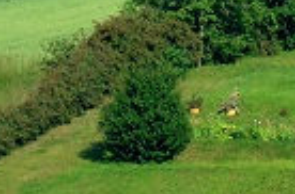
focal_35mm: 3254
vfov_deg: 0.4
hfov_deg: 0.6
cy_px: -142
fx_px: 26574
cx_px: 407
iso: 400
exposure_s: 1/500
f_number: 10
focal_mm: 300
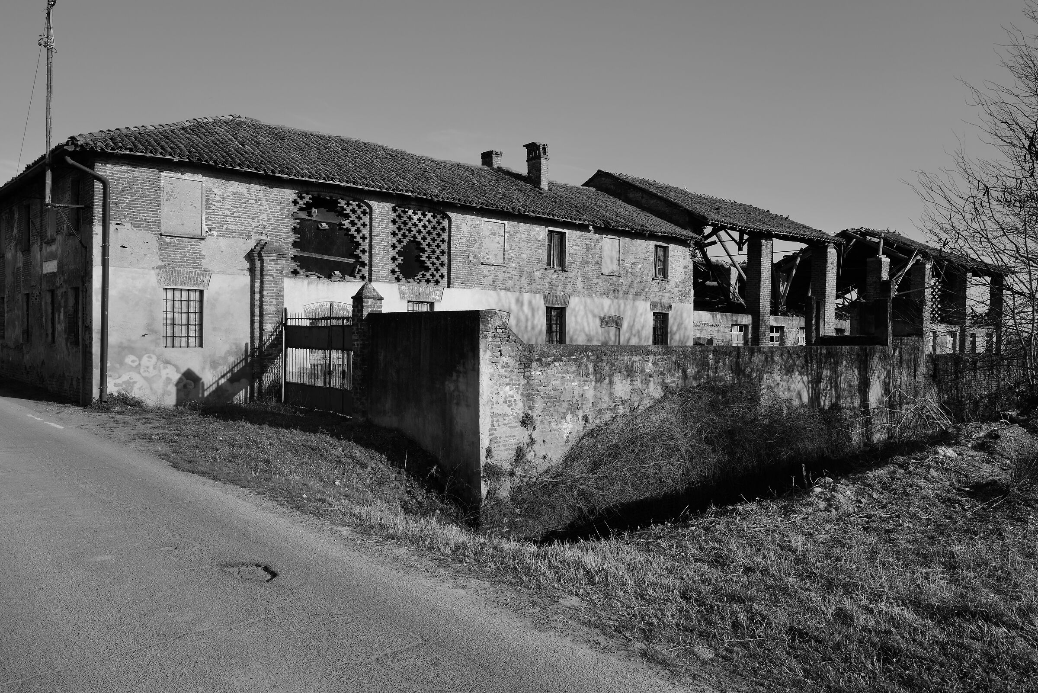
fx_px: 808
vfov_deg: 46.4
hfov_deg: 65.5
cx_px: 519
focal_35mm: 28
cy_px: 346
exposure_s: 1/125
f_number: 11
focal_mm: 28
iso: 100
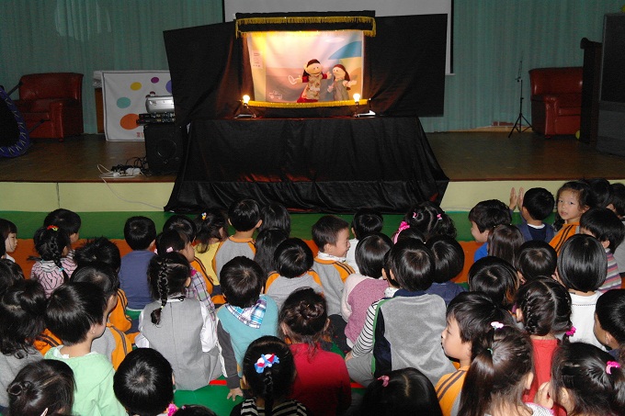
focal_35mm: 44
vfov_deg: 30.5
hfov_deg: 44.5
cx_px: 312
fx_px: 764
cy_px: 208
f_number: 4.3
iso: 800
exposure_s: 1/45
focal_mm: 29
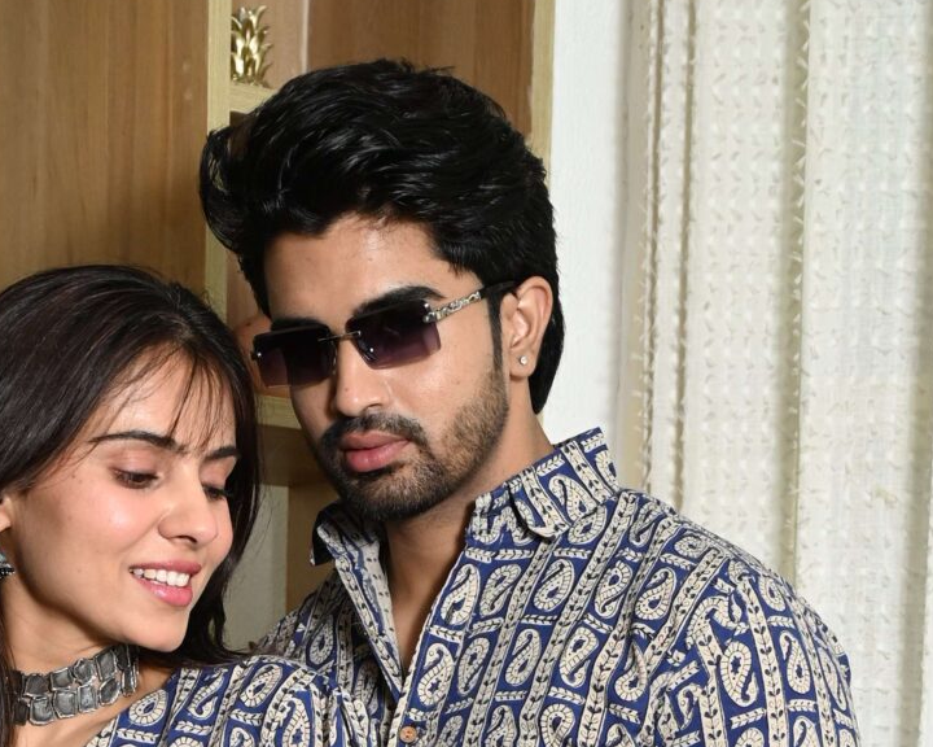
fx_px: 3866
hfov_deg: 13.7
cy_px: 1476
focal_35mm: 140
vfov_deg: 10.2
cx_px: 217
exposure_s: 1/160
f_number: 5
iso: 500
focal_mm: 42
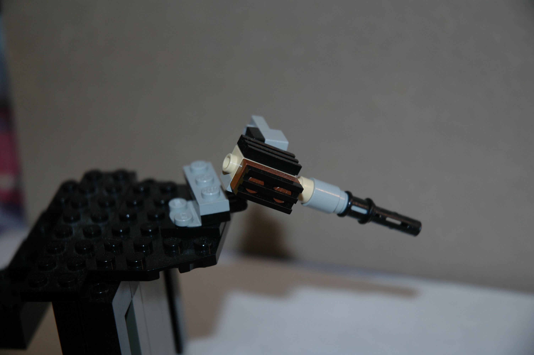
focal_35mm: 105
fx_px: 1556
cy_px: 178
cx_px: 267
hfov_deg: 19.5
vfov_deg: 13.0
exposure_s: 1/60
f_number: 4.5
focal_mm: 70
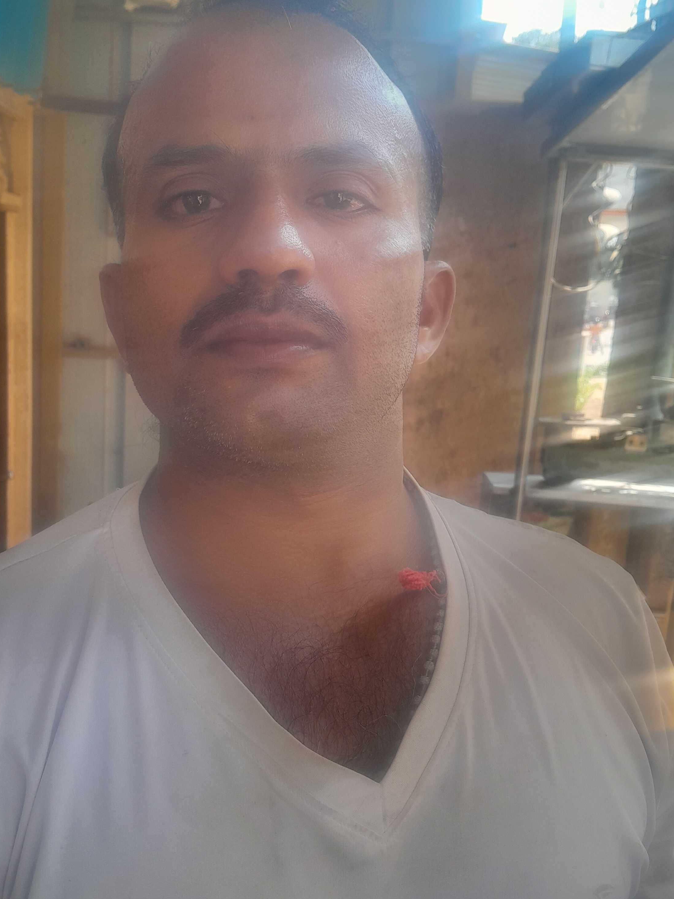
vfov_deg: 51.3
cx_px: 297
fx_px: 935
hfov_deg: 39.6
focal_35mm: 36
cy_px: 488
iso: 40
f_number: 1.8
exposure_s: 1/50
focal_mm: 3.98
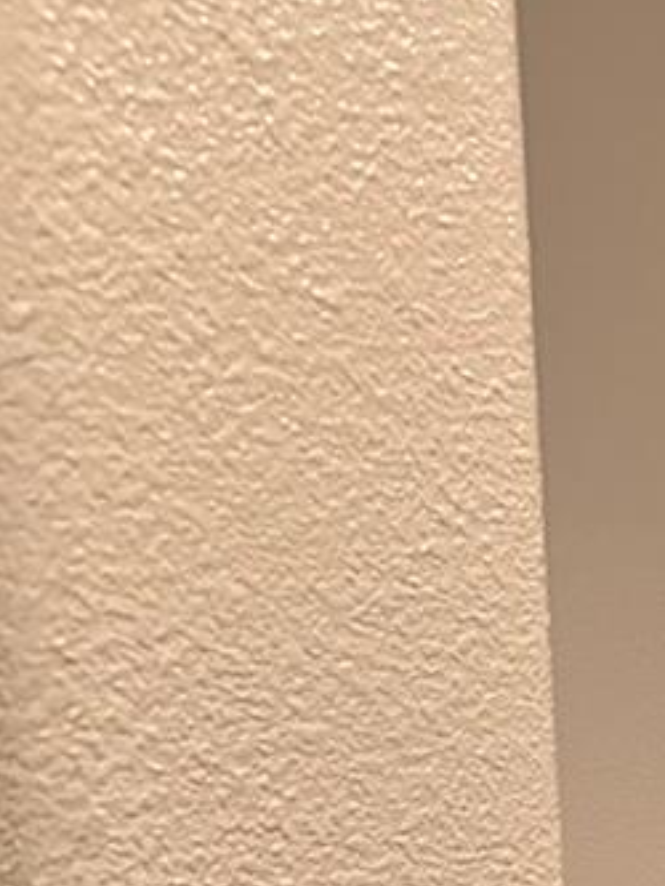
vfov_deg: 14.3
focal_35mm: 108
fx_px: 2765
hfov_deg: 12.4
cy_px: 1902
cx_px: 1238
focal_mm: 6.86
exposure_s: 1/60
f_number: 1.78
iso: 500
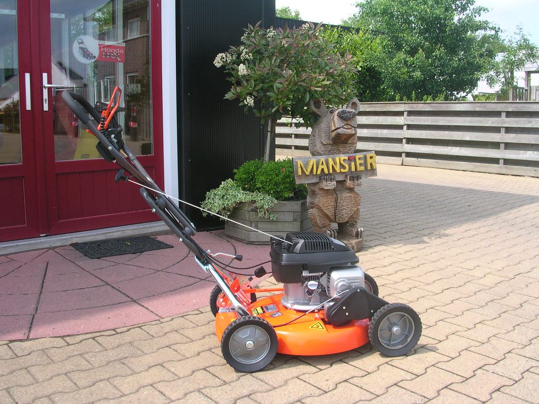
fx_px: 576
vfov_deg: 38.7
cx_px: 270
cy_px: 202
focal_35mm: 37
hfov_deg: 50.1
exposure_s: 1/180
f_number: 4.5
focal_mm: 5.6
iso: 100
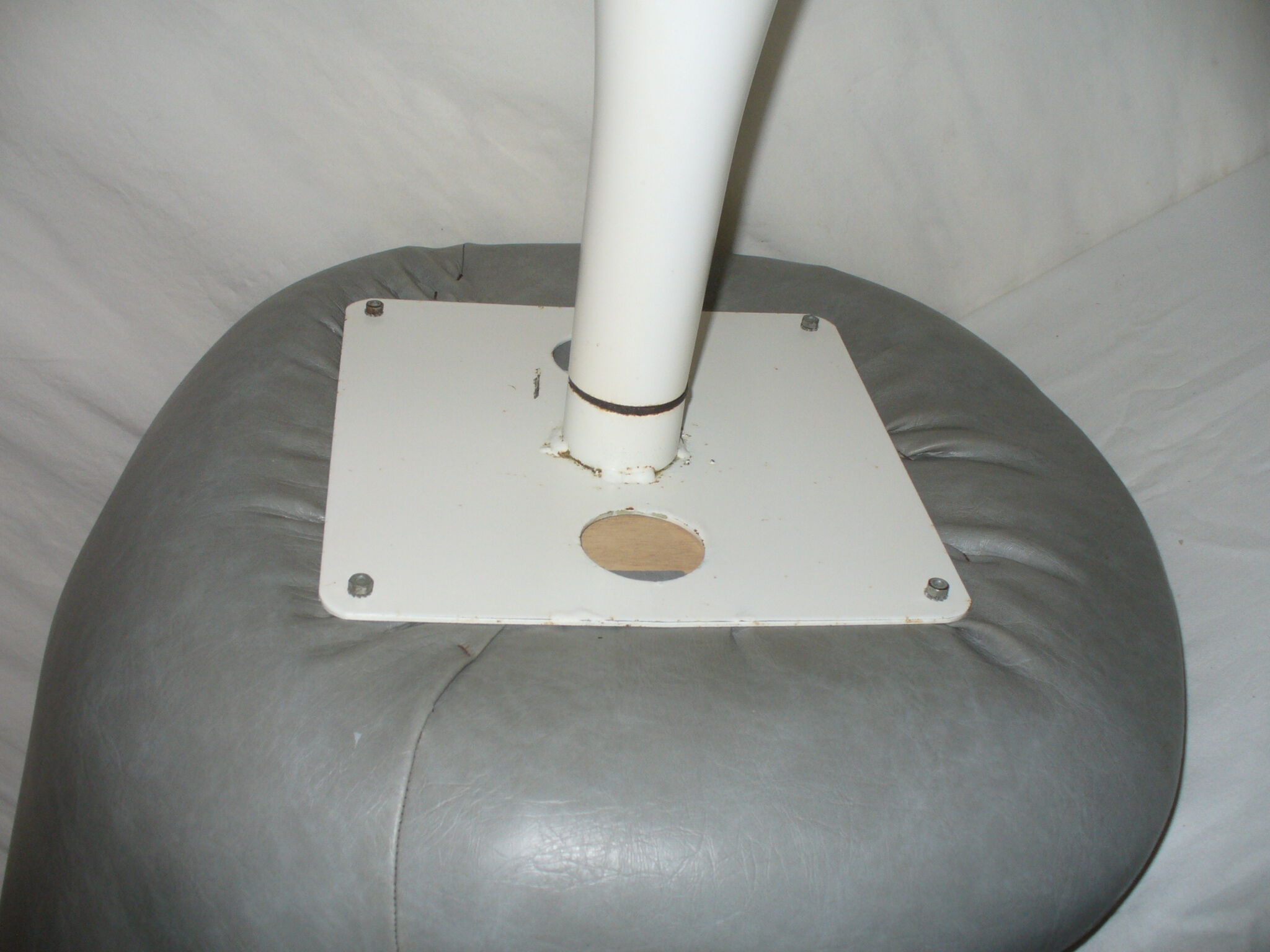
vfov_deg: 38.7
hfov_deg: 50.1
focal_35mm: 37
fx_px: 1357
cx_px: 635
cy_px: 476
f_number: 2.8
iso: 100
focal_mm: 6.1
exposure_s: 1/30
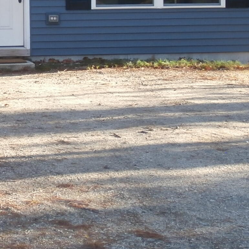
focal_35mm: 131
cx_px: -59
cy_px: -32
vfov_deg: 13.0
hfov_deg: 12.9
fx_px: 1066
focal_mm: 6.67
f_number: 3.9
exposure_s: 1/80
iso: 100
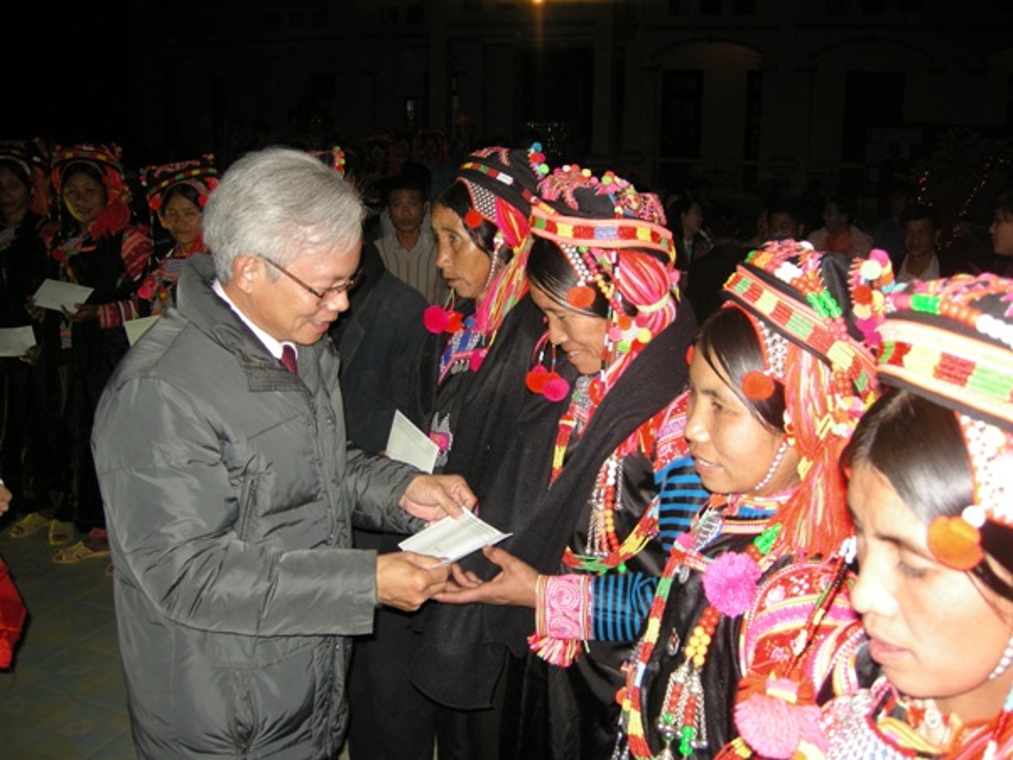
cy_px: 380
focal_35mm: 36
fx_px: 1054
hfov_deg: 51.4
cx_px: 506
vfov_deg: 39.7
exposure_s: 1/60
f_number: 2.7
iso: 116
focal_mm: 7.5
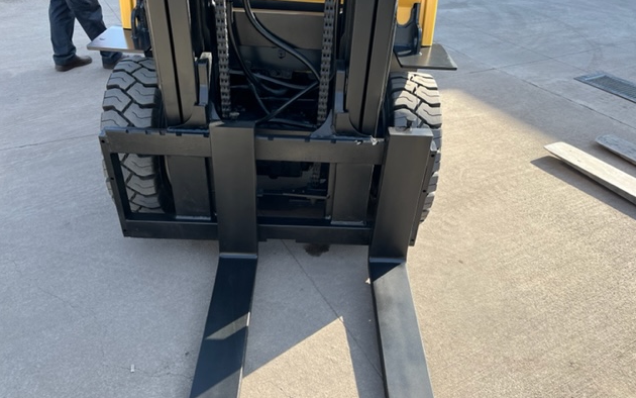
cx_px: 321
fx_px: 485
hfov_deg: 66.5
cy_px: 190
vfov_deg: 44.5
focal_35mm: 28
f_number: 1.6
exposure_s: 1/777
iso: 50
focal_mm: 5.1
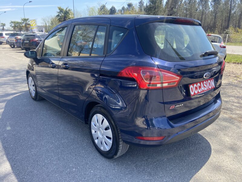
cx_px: 121
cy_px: 91
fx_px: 182
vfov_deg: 53.1
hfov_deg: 67.3
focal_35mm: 26
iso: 32
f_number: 1.8
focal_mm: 4.25
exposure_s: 1/529
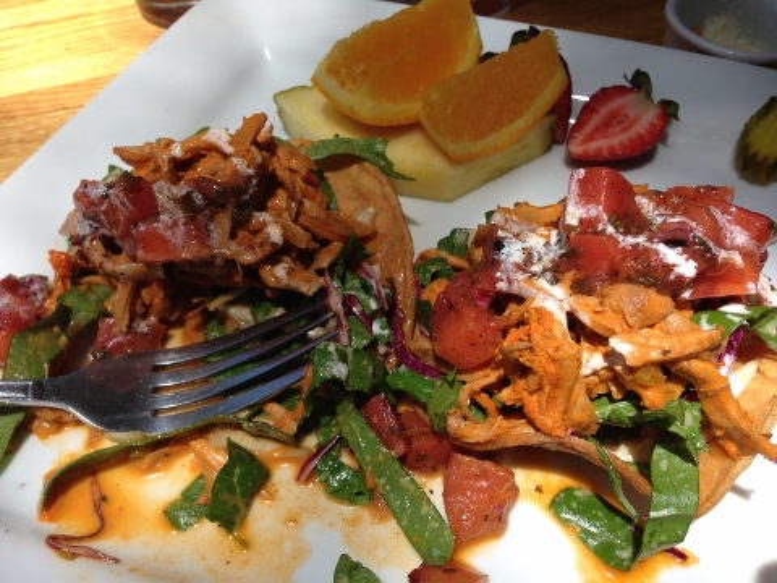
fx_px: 741
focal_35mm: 33
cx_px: 388
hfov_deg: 55.4
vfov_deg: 42.9
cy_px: 292
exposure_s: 1/1130
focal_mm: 4.12
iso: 50
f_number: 2.4
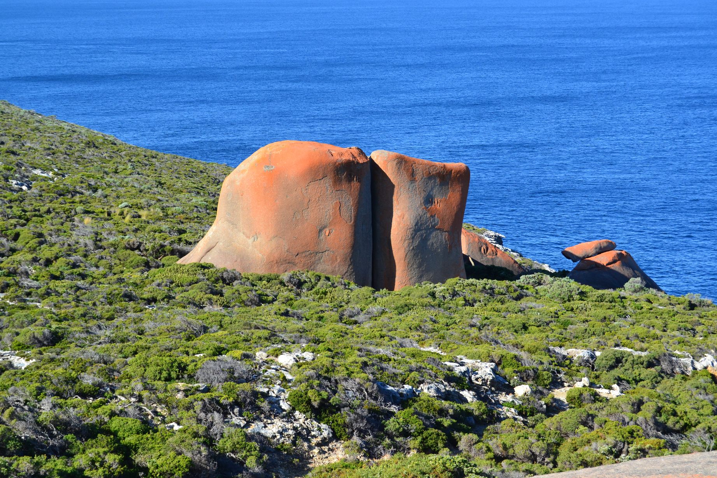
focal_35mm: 82
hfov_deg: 24.6
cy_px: 239
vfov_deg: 16.6
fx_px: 1643
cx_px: 358
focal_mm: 55
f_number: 10
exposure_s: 1/320
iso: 400
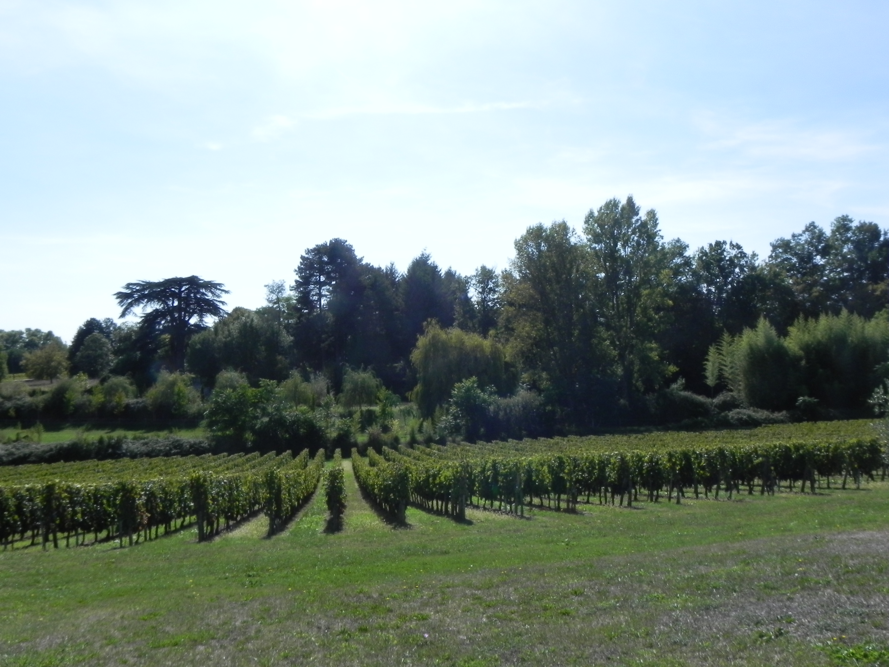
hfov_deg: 55.4
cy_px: 334
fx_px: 847
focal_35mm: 33
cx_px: 444
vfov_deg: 42.9
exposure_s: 1/397
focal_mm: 5.9
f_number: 8
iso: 160
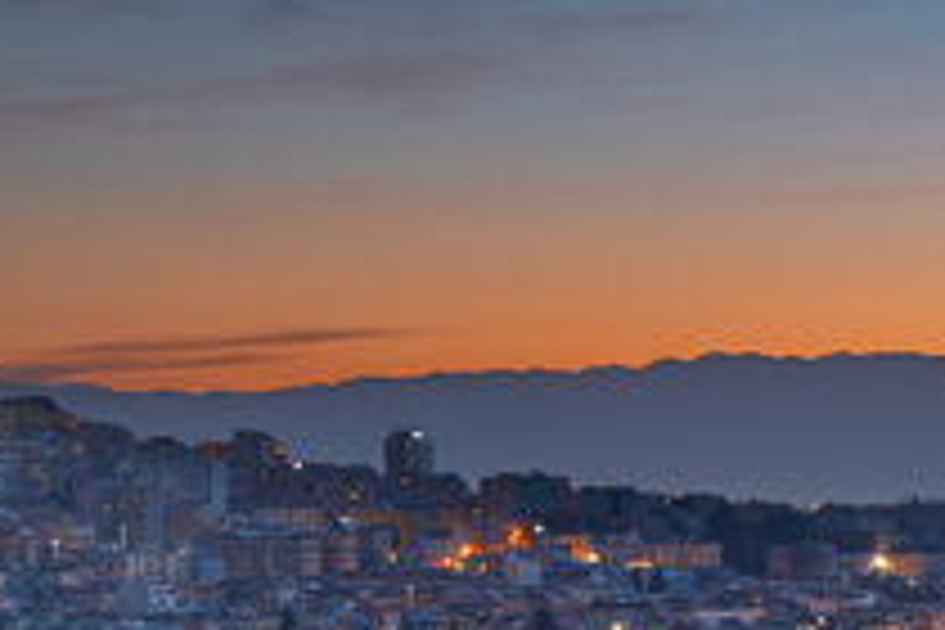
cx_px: 1710
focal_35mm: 161
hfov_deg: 11.8
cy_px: 981
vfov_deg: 8.3
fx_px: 4226
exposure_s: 30
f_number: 11
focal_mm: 27
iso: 64
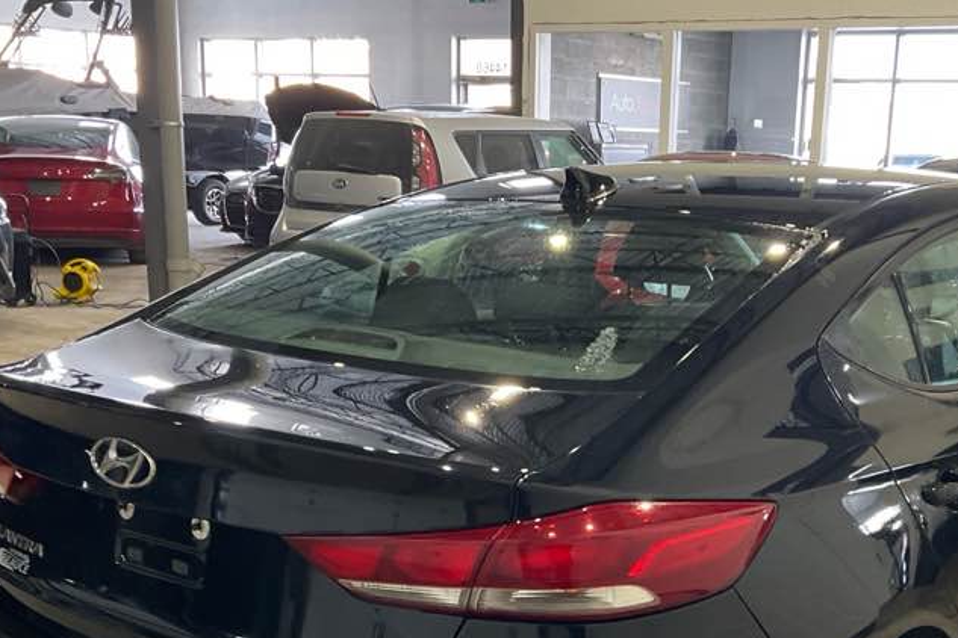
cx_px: 603
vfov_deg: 24.5
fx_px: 1437
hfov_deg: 36.6
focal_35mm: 54
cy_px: 543
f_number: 1.8
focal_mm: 3
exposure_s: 1/60
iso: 80
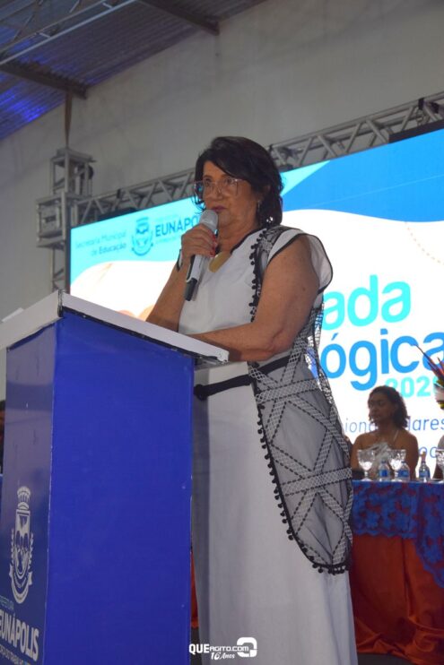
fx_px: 1109
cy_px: 332
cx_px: 222
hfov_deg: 22.6
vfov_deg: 33.4
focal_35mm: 60
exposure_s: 1/80
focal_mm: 40
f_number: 4.5
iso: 800
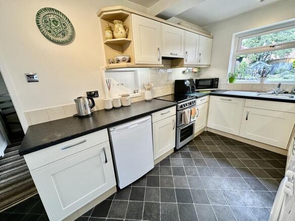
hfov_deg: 102.1
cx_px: 148
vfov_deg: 85.7
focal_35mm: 14
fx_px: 119
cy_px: 110
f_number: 2.2
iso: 100
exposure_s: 1/100
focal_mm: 2.22
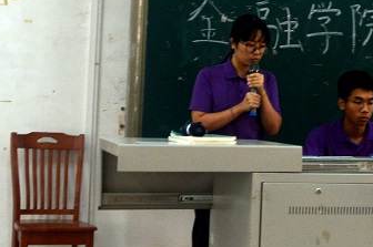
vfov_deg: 16.0
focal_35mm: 84
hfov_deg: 23.9
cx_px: 269
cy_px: 53
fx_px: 873
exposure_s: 1/15
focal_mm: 21
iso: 800
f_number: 6.3
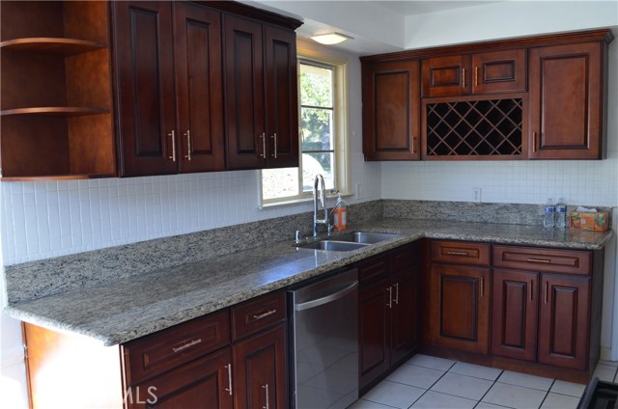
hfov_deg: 57.3
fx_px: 565
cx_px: 309
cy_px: 204
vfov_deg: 39.8
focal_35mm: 33
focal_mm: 22
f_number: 8
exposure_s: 1/60
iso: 400
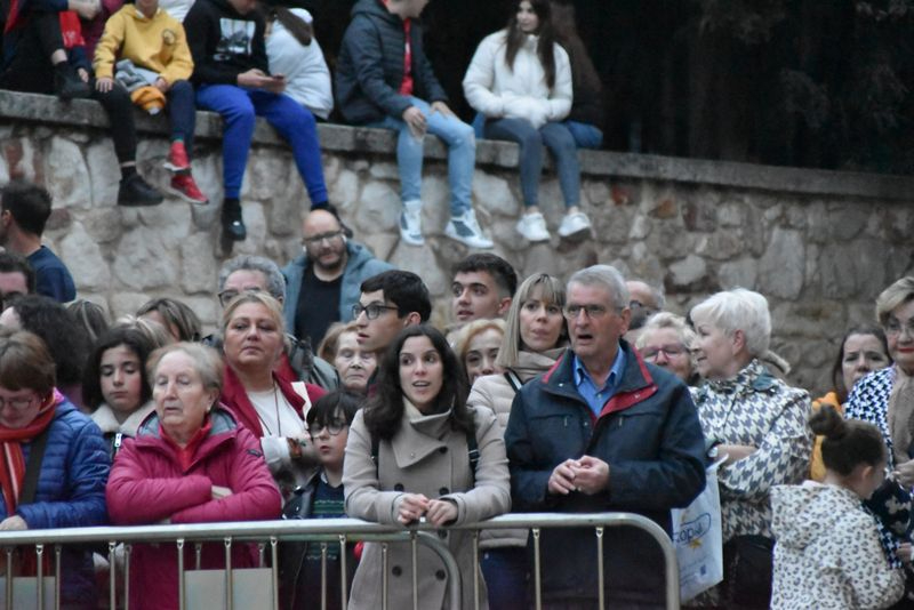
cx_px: 457
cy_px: 305
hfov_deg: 8.1
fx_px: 6476
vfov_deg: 5.4
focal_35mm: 255
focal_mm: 170
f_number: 6
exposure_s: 1/100
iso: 12800
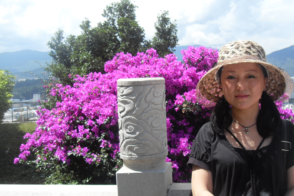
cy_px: 102
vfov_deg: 27.0
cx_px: 202
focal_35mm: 50
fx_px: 408
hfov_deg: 39.0
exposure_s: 1/750
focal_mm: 6.3
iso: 80
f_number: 2.8
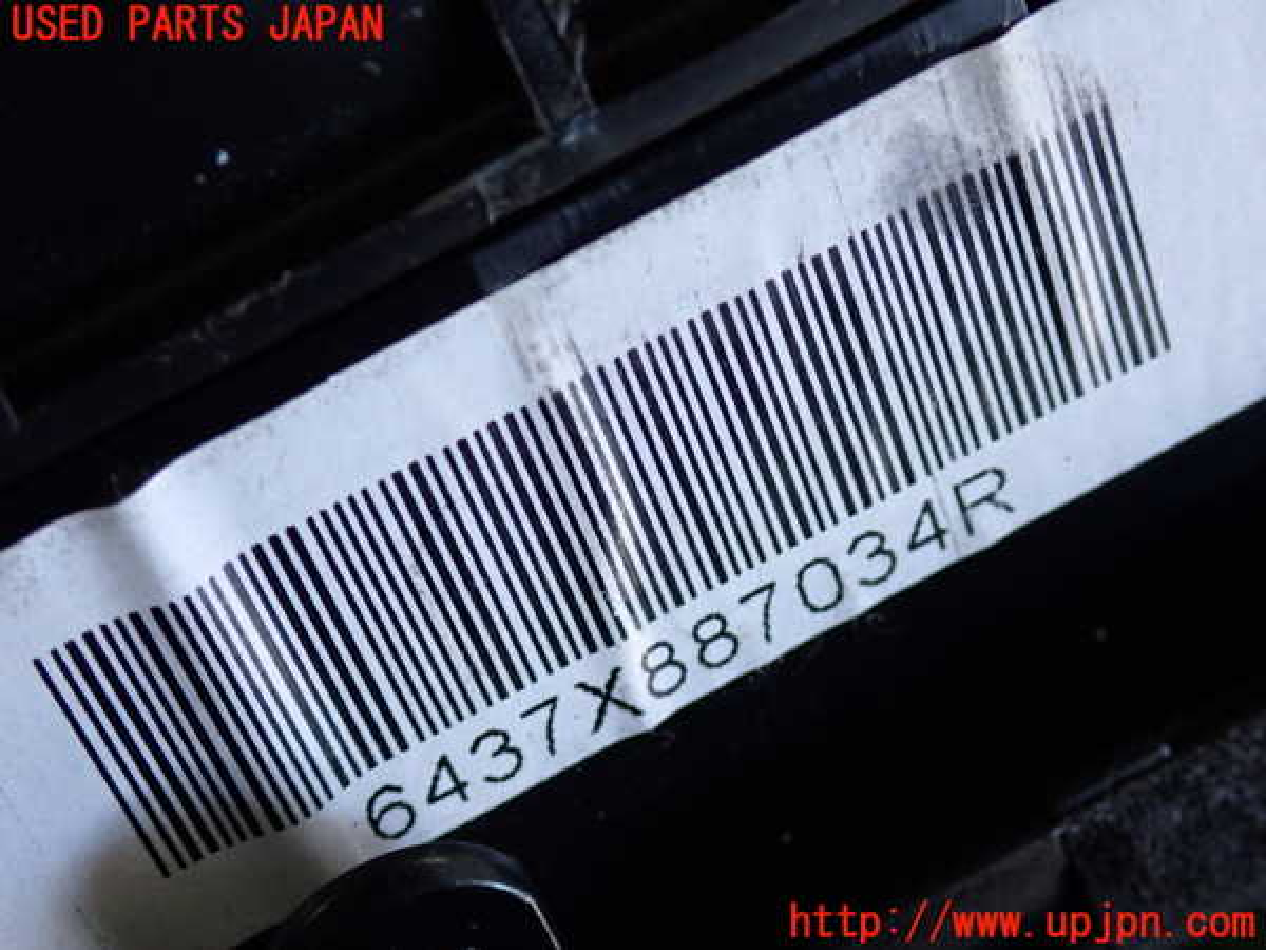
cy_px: 475
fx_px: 3218
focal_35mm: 88
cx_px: 633
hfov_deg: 22.3
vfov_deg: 16.8
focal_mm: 15.66
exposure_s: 1/125
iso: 640
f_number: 4.5
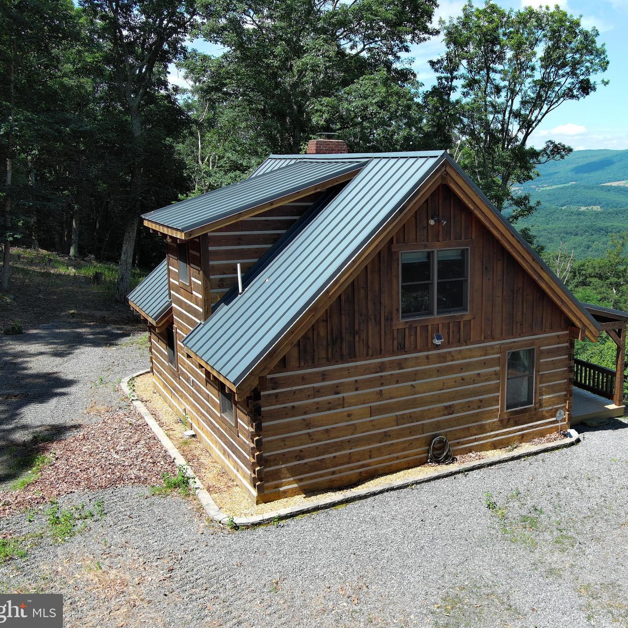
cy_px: 306
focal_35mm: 38
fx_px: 780
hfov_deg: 43.0
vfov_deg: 43.9
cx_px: 442
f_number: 2.8
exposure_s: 1/773
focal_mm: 10.57
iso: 100
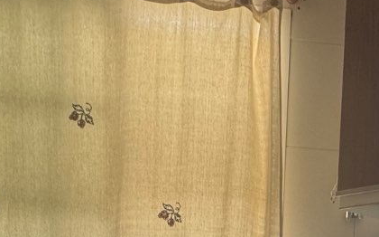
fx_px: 547
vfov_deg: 19.7
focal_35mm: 53
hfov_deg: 35.2
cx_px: 365
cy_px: 394
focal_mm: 2.22
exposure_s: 1/100
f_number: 2.2
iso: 250
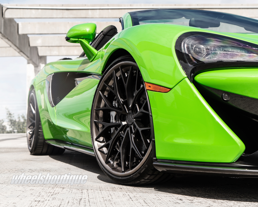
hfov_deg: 32.0
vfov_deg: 25.8
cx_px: 127
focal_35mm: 59
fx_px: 450
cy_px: 103
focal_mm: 52
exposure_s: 1/320
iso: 200
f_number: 6.3
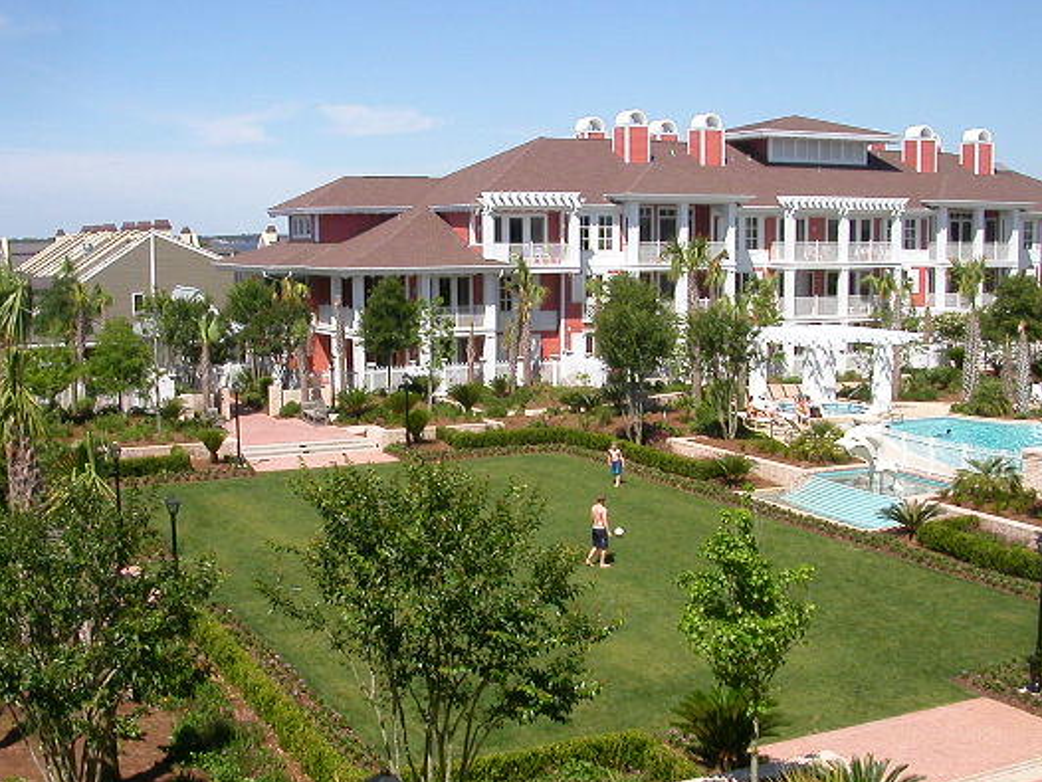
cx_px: 473
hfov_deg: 42.0
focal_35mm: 45
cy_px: 426
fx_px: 1355
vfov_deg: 32.2
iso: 100
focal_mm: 5.6
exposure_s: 1/724
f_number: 4.5
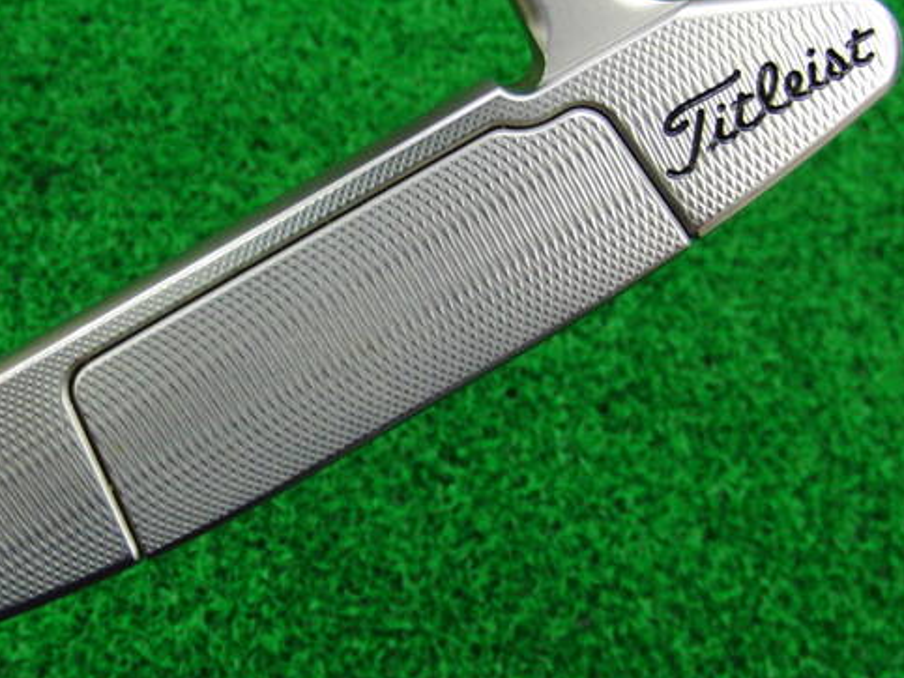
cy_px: 311
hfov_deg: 38.7
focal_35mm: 49
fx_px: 1279
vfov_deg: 29.7
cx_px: 344
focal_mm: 6.42
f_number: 3.6
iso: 400
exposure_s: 1/40
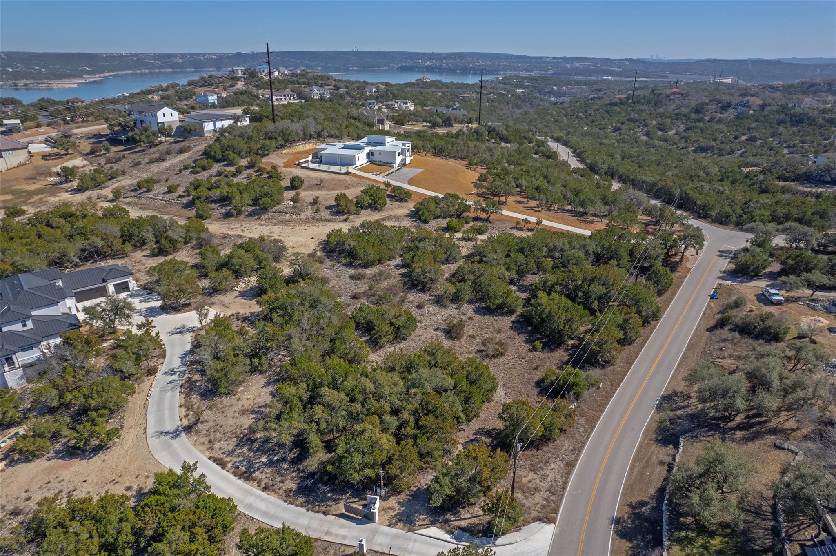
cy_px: 278
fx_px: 511
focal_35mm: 22
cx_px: 418
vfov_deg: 57.2
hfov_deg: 78.6
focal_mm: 8.38
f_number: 2.8
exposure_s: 1/3000
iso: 100
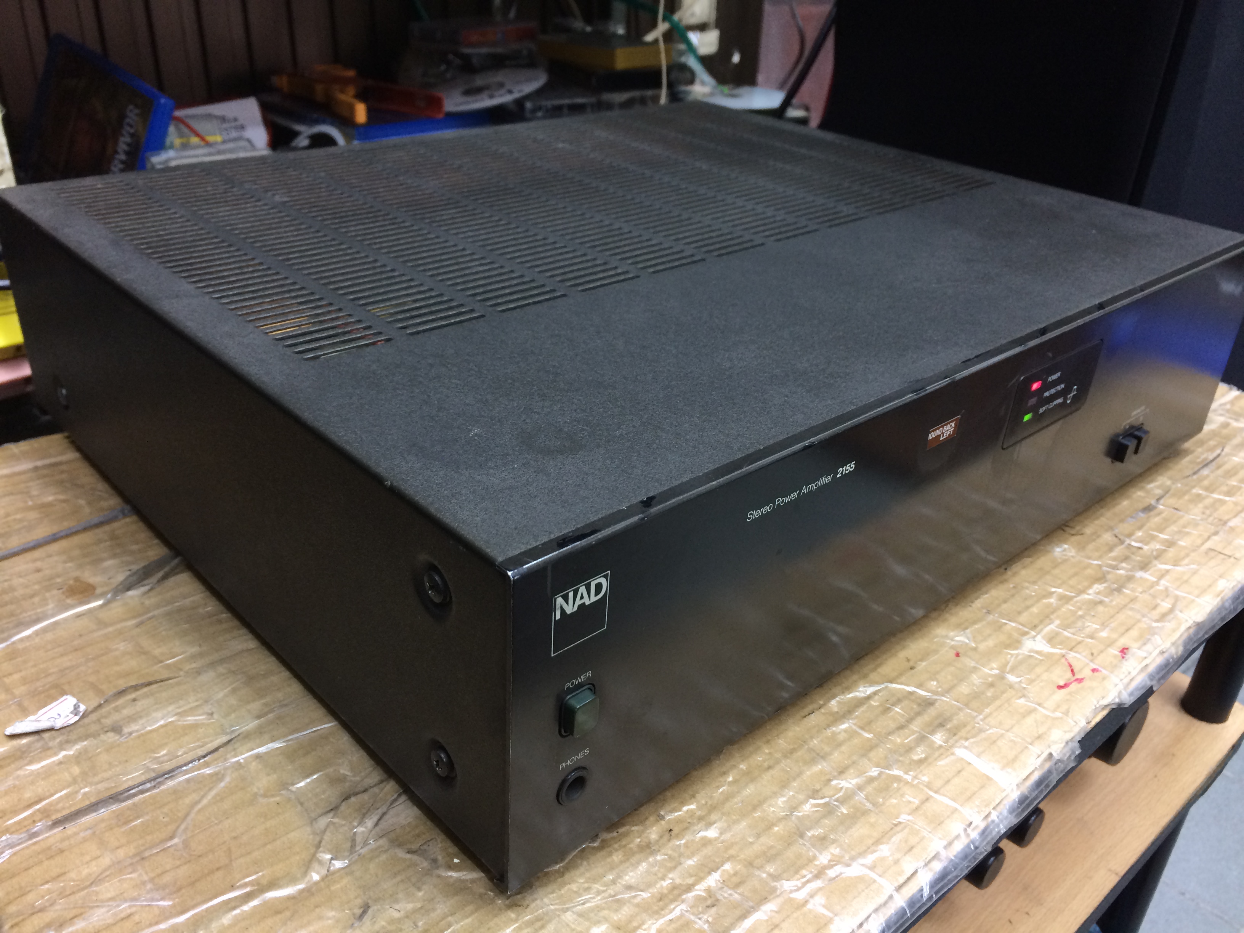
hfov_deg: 61.7
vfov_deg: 48.2
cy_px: 466
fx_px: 1042
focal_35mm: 29
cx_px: 622
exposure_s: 1/33
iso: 160
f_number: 2.2
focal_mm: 4.15
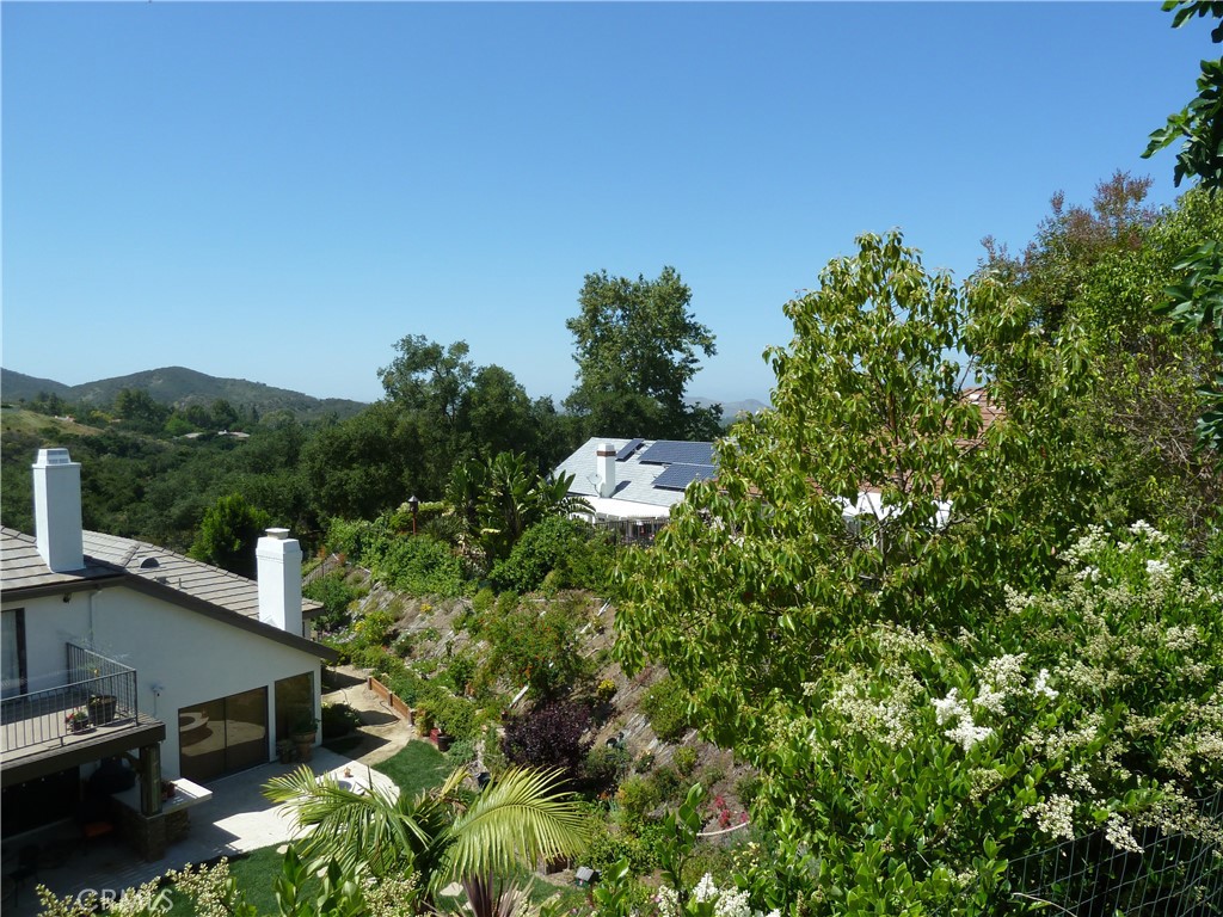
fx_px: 883
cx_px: 612
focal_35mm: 25
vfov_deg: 54.9
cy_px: 458
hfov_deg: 69.4
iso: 80
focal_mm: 4.1
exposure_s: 1/800
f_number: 3.3
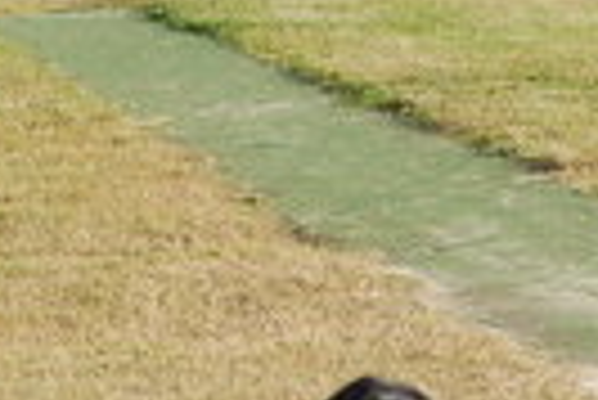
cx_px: -67
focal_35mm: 396
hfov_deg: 5.2
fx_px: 6592
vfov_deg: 3.5
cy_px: 544
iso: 200
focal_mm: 55
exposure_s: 1/320
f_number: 9
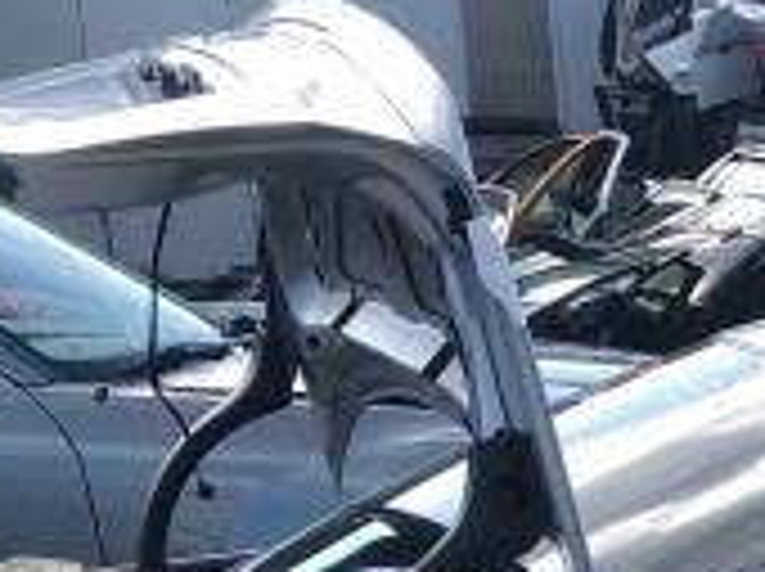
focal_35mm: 132
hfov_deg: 13.0
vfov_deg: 10.2
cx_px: 1530
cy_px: 1194
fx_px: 2913
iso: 20
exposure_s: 1/501
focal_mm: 4
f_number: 1.8
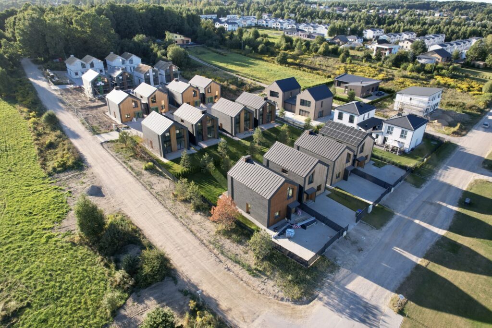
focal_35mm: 22
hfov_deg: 78.6
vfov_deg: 57.2
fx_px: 301
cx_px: 246
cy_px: 164
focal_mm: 8.38
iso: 130
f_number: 2.8
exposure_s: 1/500
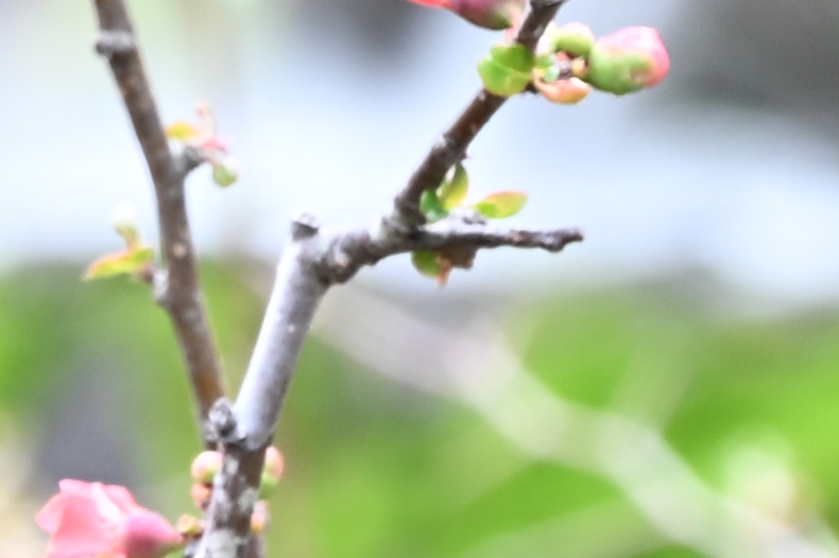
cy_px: 264
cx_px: -632
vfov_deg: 1.1
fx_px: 28339
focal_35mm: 1217
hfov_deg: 1.7
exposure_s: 1/10
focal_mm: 115
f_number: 8
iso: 100
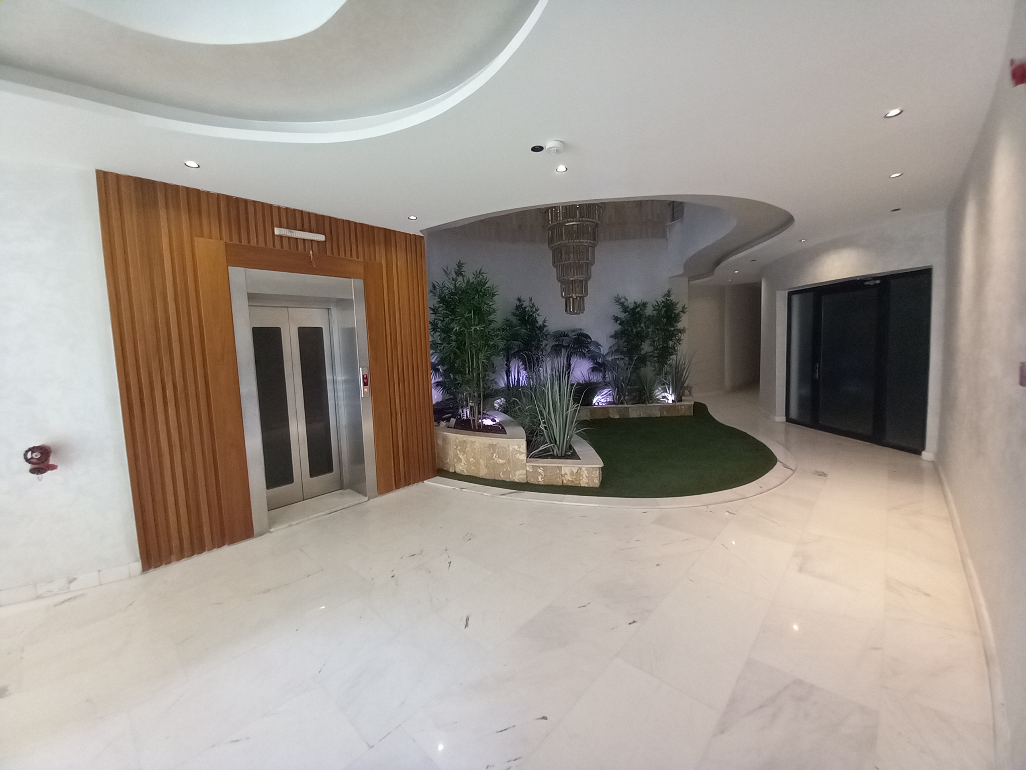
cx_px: 513
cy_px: 385
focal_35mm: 13
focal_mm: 1.13
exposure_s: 1/25
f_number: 2.2
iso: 200
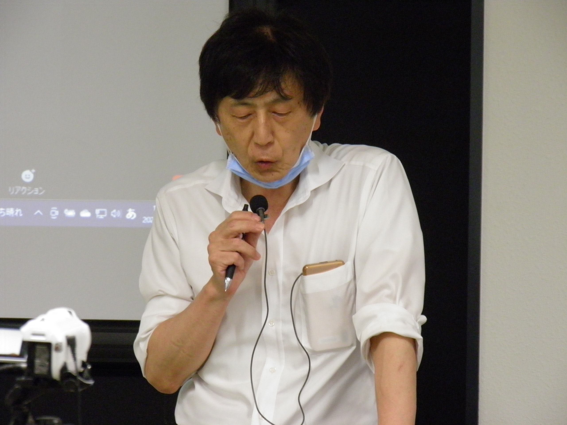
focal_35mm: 256
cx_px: 284
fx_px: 4193
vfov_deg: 5.8
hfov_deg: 7.7
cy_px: 212
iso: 400
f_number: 4.2
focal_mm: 46
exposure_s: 1/30
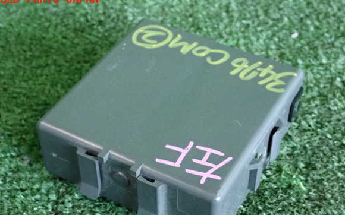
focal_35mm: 68
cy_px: 125
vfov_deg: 19.1
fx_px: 639
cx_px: 169
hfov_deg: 30.2
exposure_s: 1/125
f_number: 3.6
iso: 2000
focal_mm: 11.09
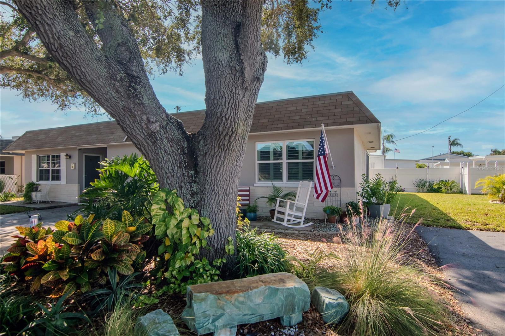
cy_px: 168
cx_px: 252
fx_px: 273
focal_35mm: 20
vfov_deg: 63.2
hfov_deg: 85.4
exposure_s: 1/500
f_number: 9
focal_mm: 13
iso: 800
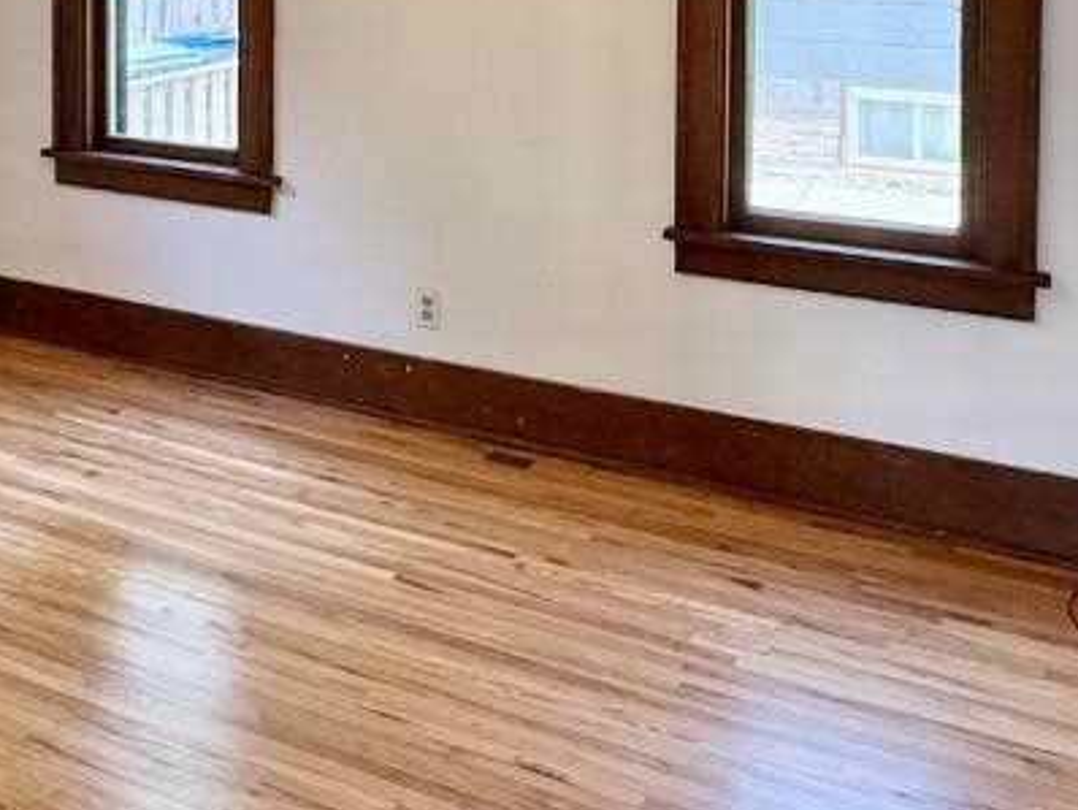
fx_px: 1402
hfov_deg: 40.9
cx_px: 276
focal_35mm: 45
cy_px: -81
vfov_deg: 29.1
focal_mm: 2.22
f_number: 2.2
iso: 160
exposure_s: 1/120
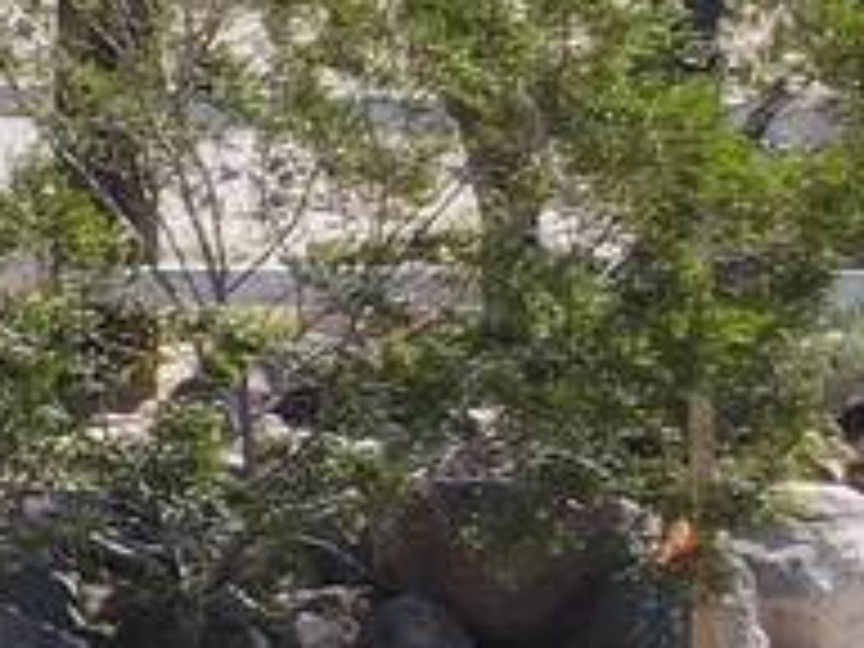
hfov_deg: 10.0
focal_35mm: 160
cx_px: -1534
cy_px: -27
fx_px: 3994
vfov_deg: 9.2
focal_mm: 4.5
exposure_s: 1/400
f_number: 2.8
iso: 100
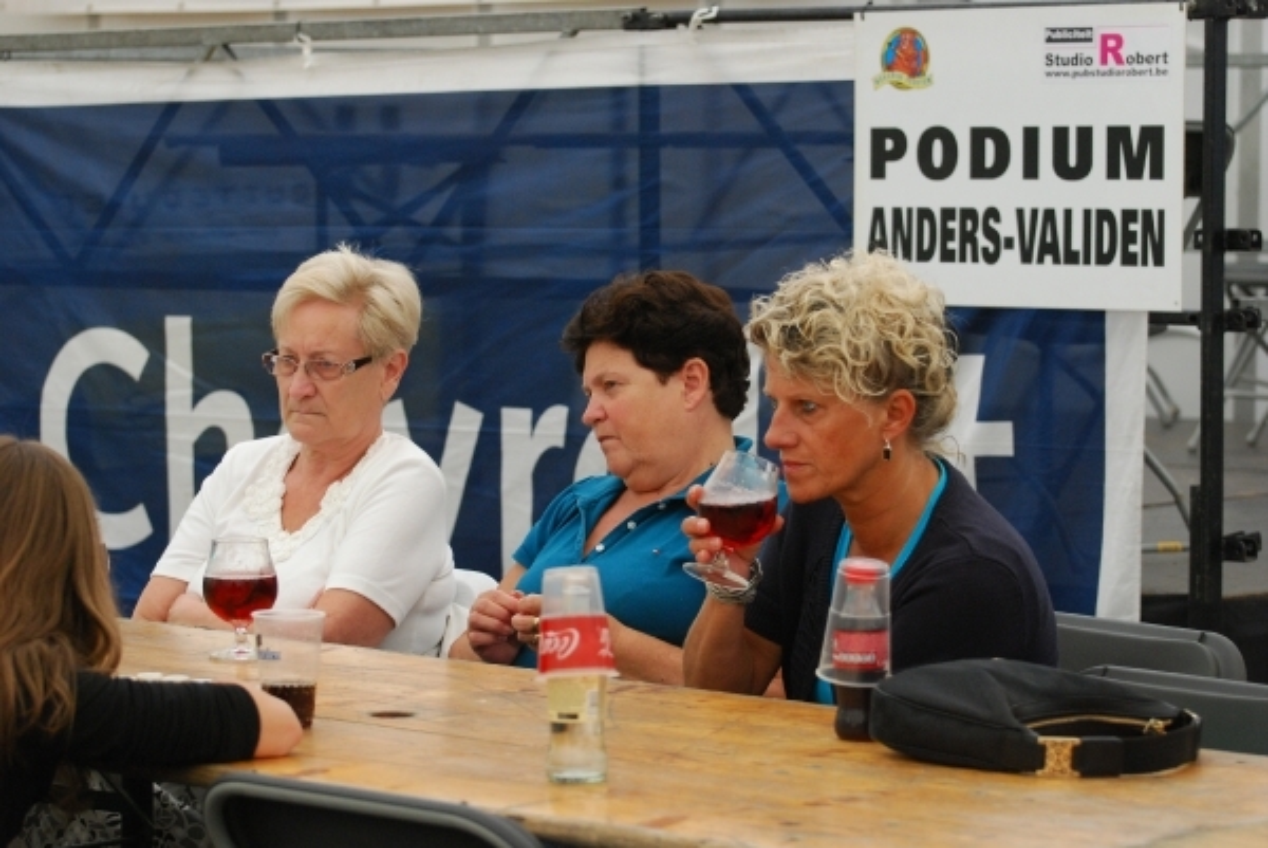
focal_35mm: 112
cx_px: 634
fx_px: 3965
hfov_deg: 18.2
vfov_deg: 12.2
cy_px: 424
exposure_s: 1/160
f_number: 4.8
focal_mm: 75
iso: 800
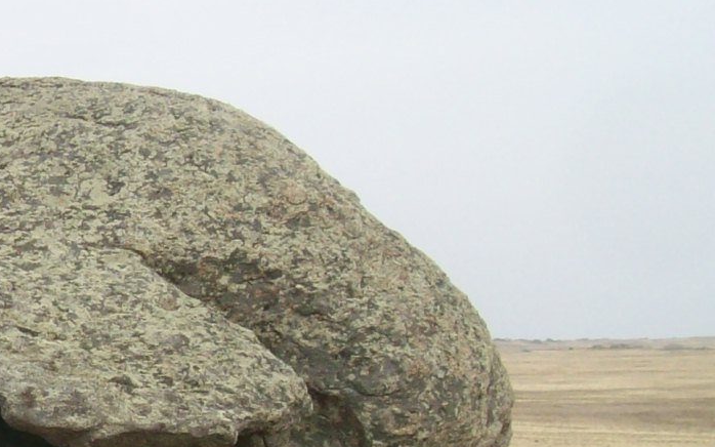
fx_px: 2182
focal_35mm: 112
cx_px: -268
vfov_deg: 11.6
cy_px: 374
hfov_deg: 17.2
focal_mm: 6
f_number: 4.8
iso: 80
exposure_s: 1/307
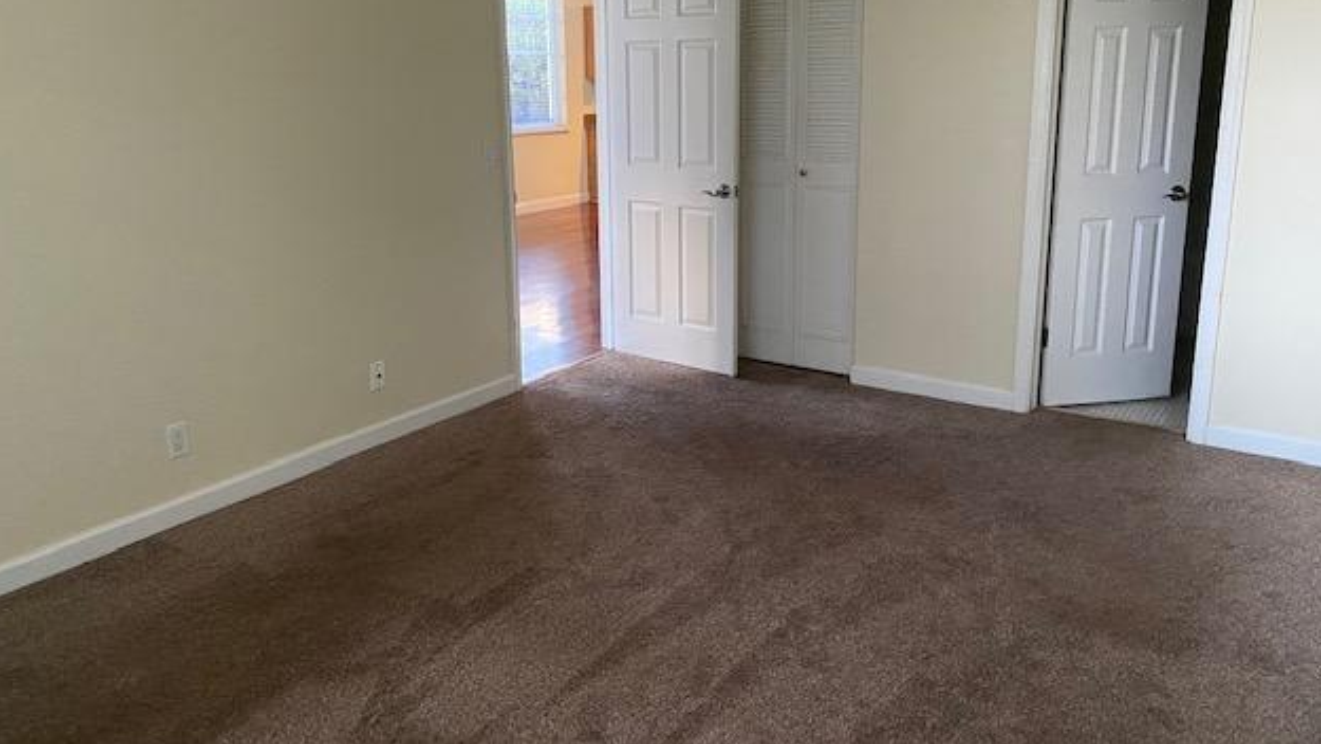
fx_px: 1016
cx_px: 655
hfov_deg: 66.0
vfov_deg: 40.0
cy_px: 292
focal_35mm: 29
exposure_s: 1/53
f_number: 1.8
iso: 500
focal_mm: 4.25
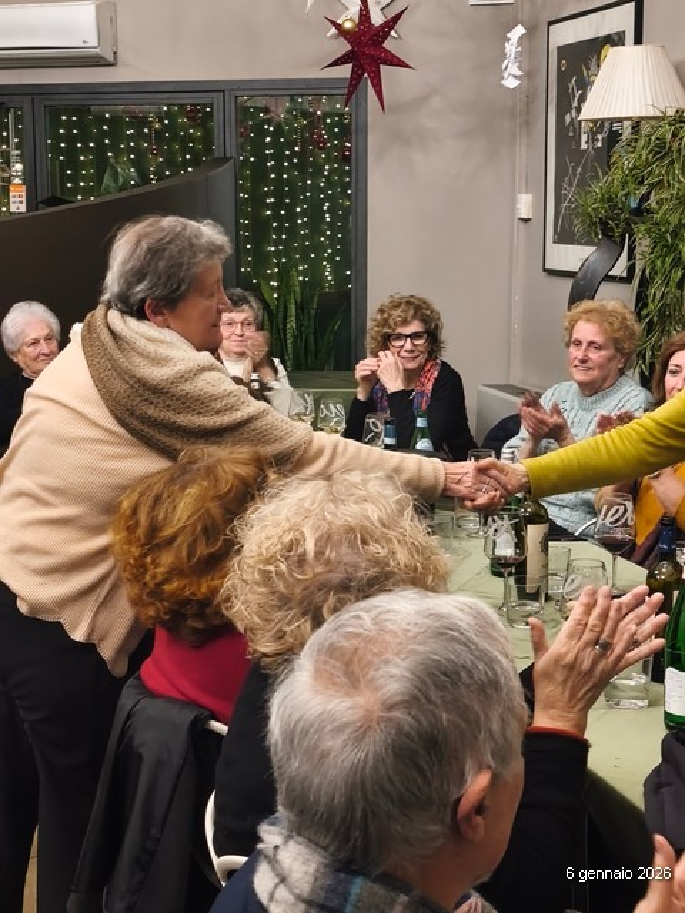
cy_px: 456
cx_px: 342
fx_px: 1583
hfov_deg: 24.4
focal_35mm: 60
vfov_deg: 32.2
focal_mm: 6.18
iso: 1250
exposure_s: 1/33.3
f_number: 1.65
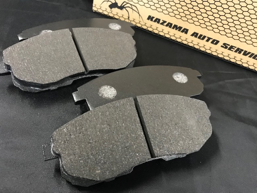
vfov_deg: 49.7
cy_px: 96
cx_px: 128
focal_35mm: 28
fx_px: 208
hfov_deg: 63.4
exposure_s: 1/17
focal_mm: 3.99
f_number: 1.8
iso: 100
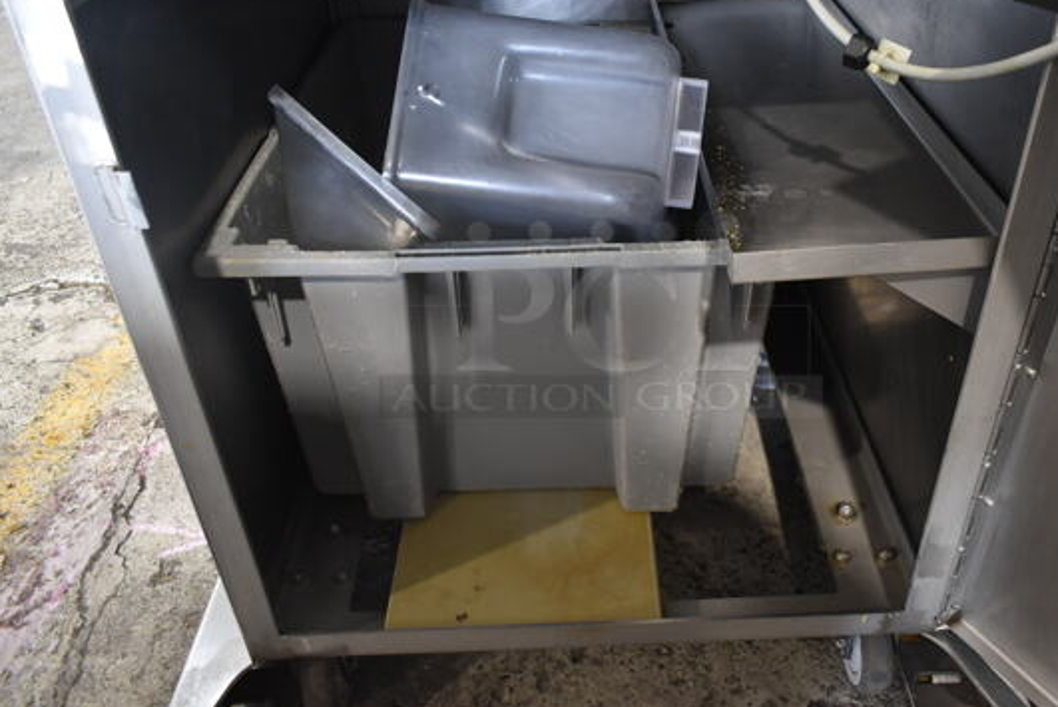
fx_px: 912
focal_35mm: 31
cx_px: 602
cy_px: 313
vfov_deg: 42.3
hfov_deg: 60.0
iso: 1100
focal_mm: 18
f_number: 3.5
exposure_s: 1/30
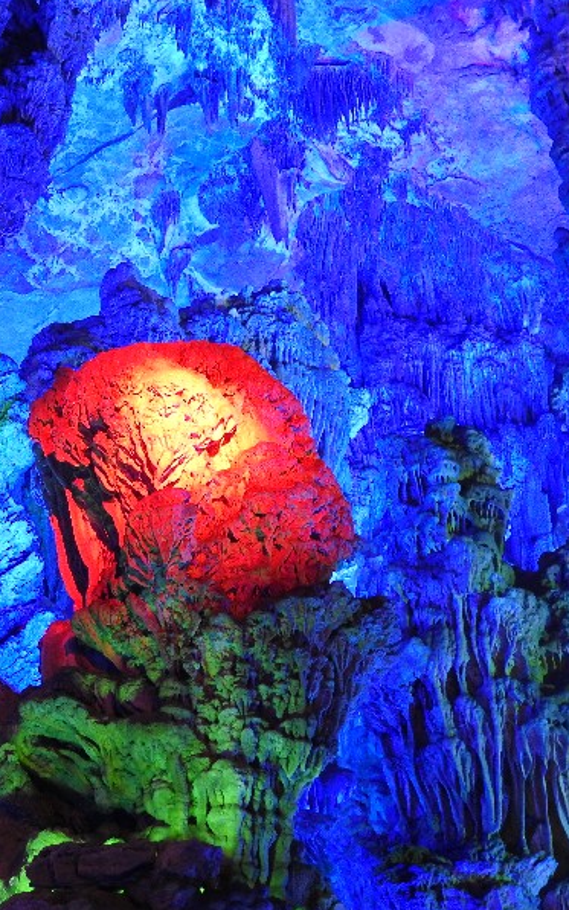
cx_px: 47
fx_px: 1762
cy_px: 456
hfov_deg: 18.0
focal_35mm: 71
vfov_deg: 29.0
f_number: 4
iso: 800
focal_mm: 9
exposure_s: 1/5
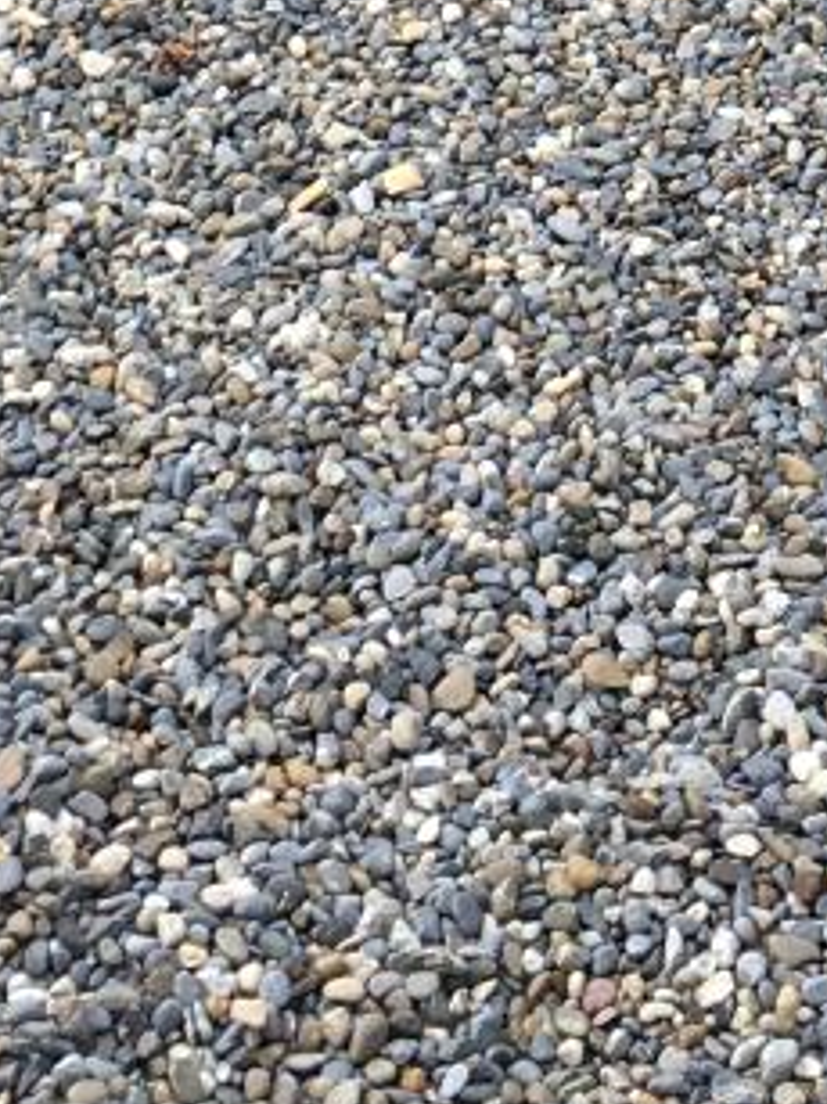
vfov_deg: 13.9
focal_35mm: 129
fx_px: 4112
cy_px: -768
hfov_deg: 11.5
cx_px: 593
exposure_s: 1/118
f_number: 2.2
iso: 25
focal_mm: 4.15
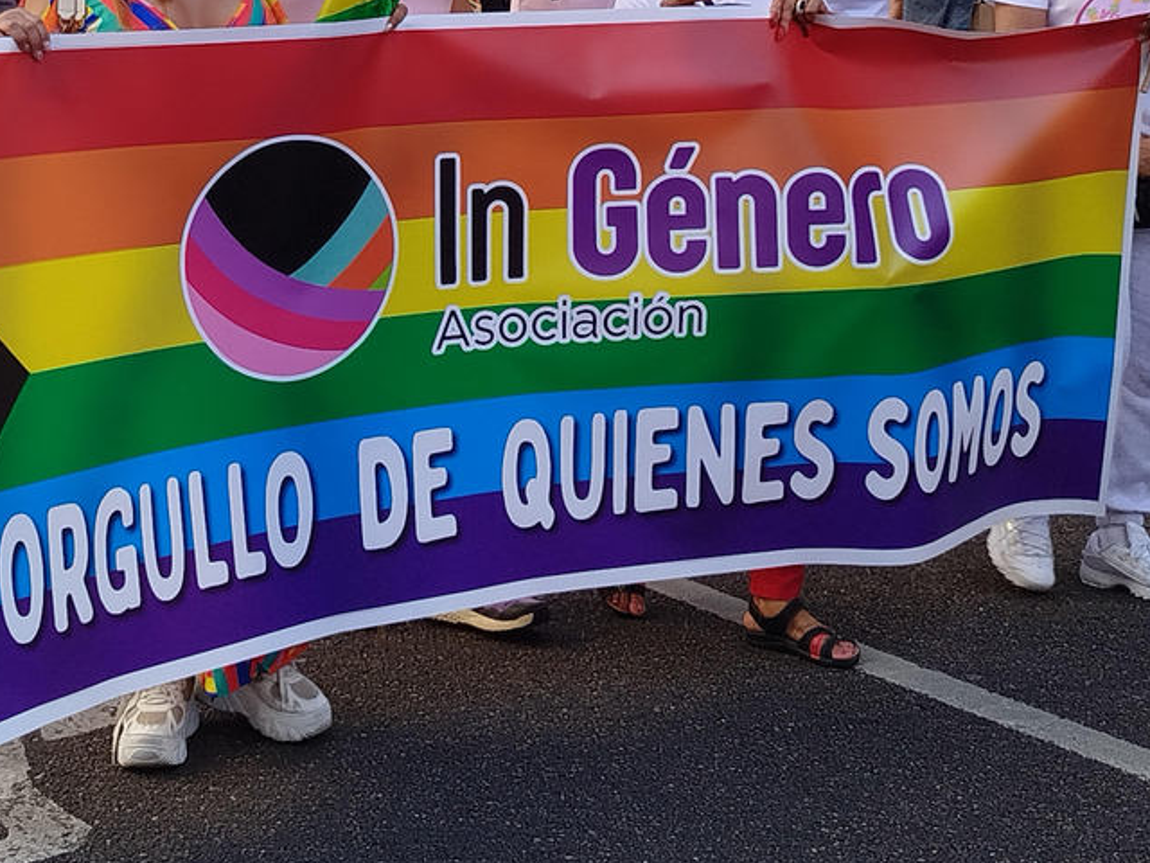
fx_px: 2492
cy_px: 76
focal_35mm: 75
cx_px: 392
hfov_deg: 25.9
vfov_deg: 19.3
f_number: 1.7
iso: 50
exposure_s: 1/273
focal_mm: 5.31
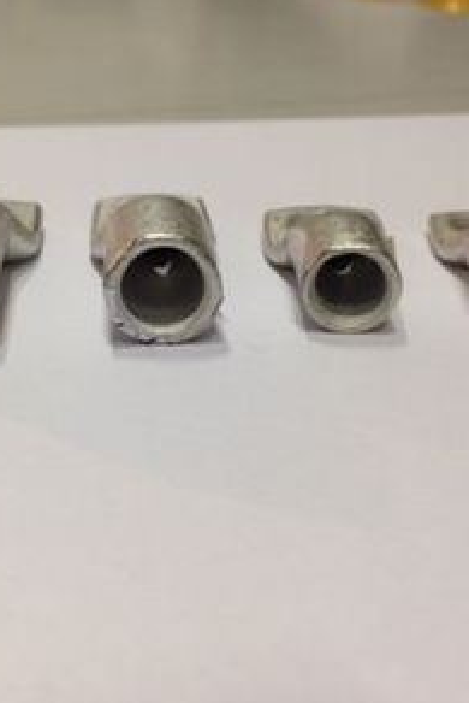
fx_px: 917
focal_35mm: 47
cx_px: 142
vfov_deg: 41.9
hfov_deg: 28.4
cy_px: 349
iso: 80
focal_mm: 4.12
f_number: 2.4
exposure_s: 1/20
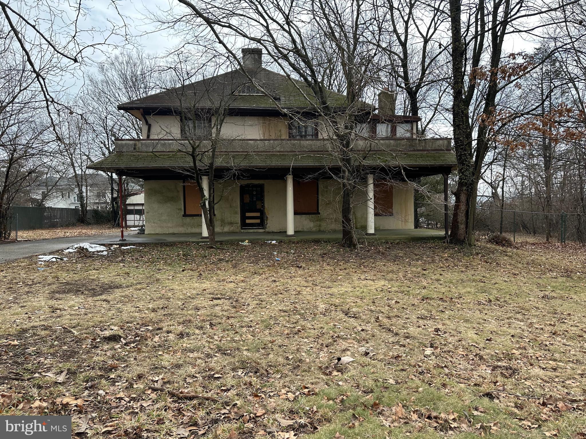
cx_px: 293
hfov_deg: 71.6
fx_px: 406
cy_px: 220
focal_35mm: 24
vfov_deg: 56.8
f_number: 1.78
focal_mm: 6.86
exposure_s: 1/1845
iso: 80
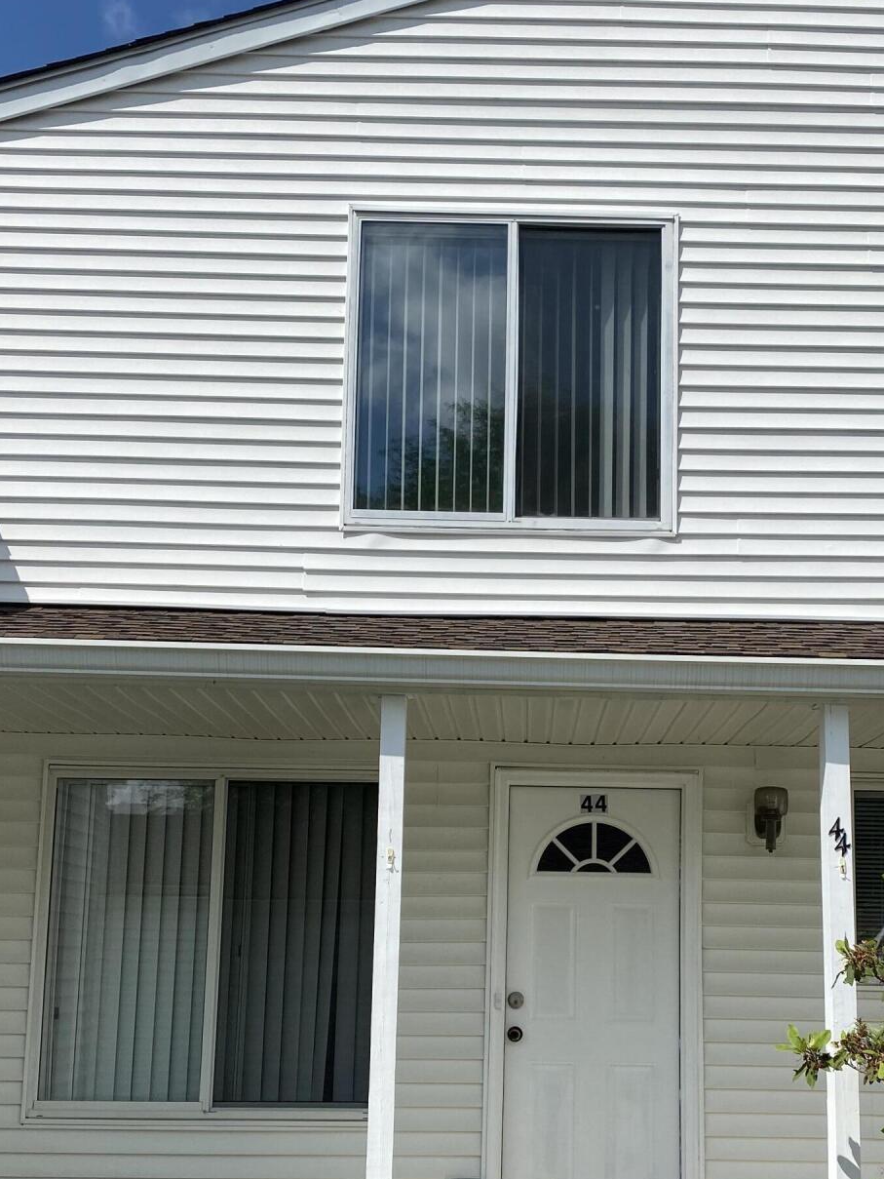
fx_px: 1464
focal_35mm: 43
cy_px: 780
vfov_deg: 43.3
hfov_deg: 33.4
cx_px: 556
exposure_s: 1/6410
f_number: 1.8
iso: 32
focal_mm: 4.25
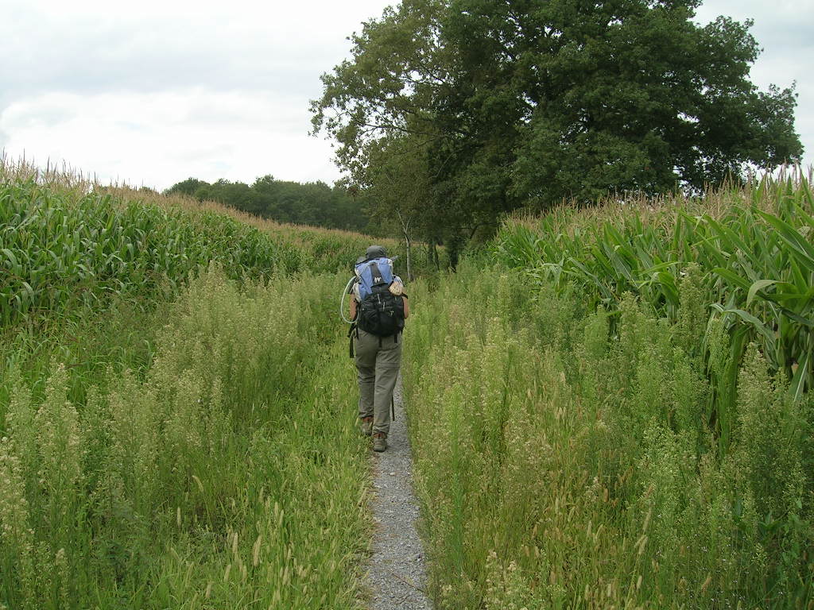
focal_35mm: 35
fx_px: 823
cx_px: 407
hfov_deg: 52.6
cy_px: 305
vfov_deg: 40.7
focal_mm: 5.4
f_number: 4.8
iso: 50
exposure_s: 1/299
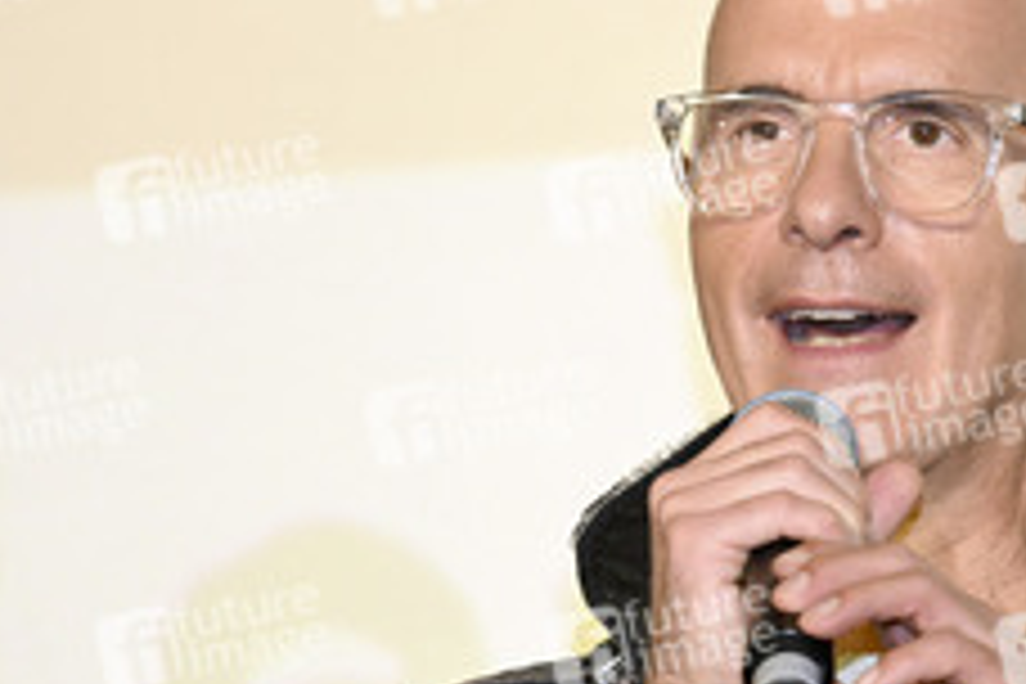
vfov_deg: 4.6
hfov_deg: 6.9
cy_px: 526
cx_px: 542
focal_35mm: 297
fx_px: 8464
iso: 2500
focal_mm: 150
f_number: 5
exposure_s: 1/200
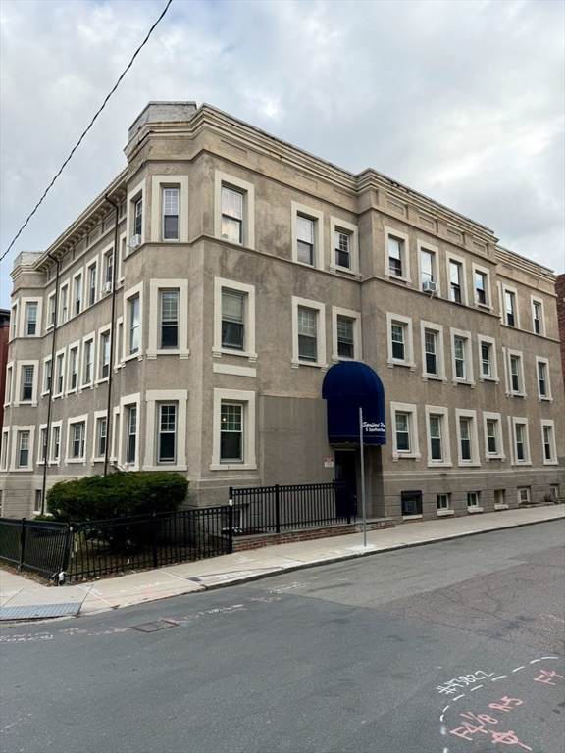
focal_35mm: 24
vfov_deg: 71.6
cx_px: 282
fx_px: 522
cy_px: 376
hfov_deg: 56.8
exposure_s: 1/1106
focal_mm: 6.76
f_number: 1.78
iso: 100
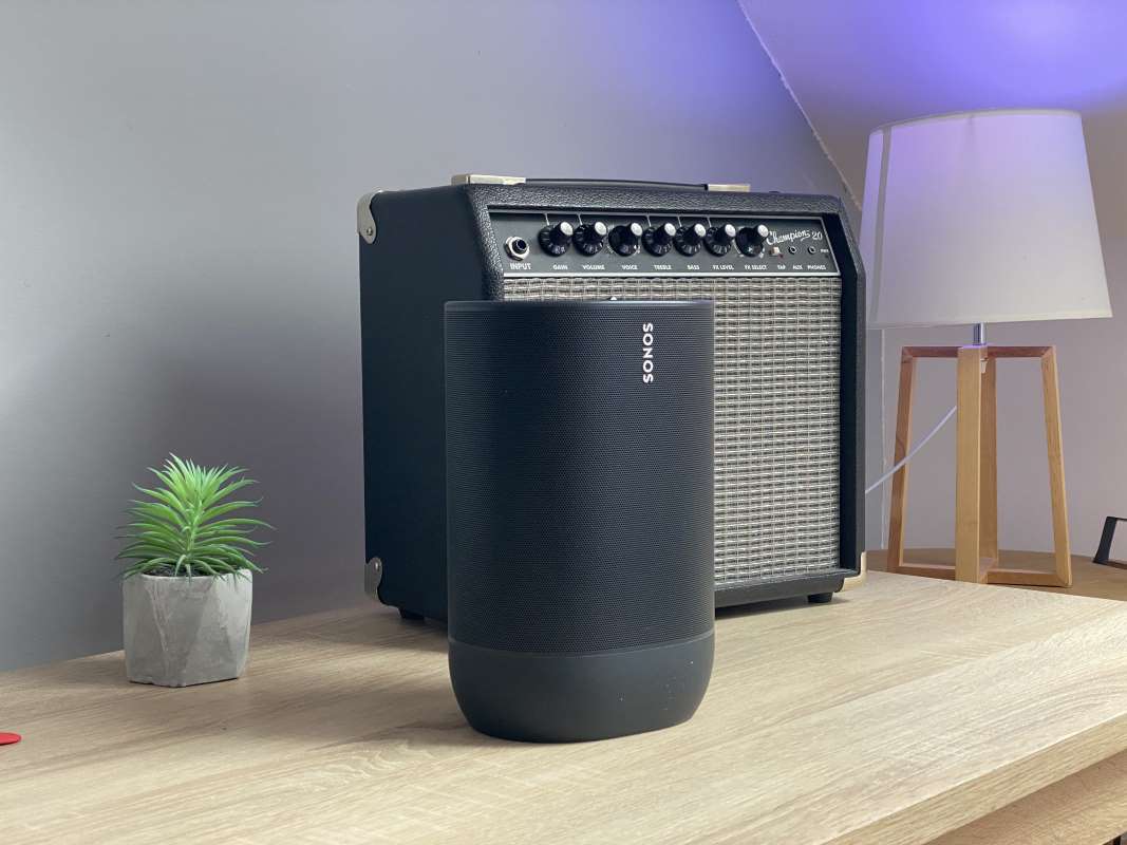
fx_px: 1693
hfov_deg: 36.8
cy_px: 422
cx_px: 564
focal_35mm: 52
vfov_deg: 28.0
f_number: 2
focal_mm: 6
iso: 160
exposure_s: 1/59
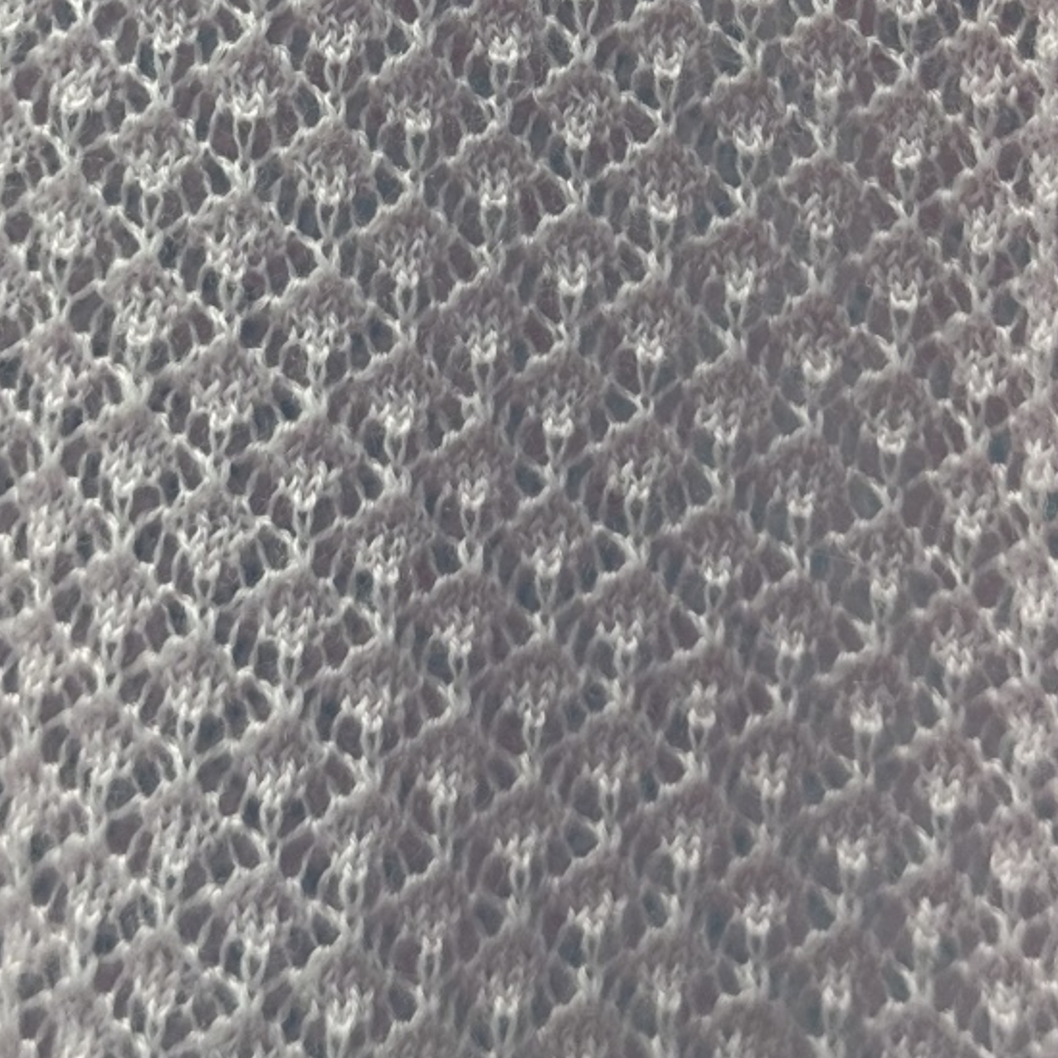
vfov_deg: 15.0
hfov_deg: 15.7
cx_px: 529
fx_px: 3838
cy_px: -315
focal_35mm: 111
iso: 80
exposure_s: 1/121
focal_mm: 6.76
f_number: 1.78
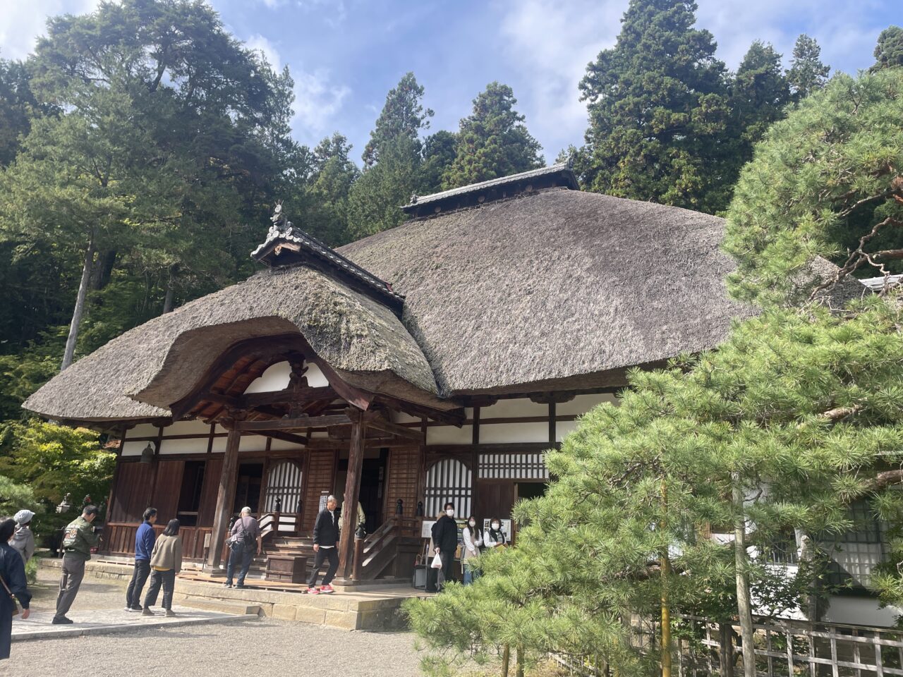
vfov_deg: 53.1
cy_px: 338
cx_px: 452
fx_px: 678
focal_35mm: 26
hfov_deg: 67.3
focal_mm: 4.2
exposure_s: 1/1092
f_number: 1.6
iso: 32
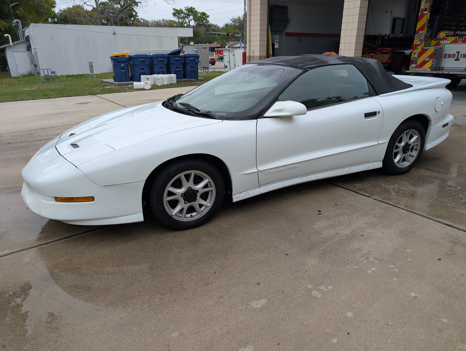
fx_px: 324
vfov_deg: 56.9
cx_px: 233
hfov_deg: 71.5
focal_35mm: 24
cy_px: 176
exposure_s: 1/263
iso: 22
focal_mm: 6.9
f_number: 1.68
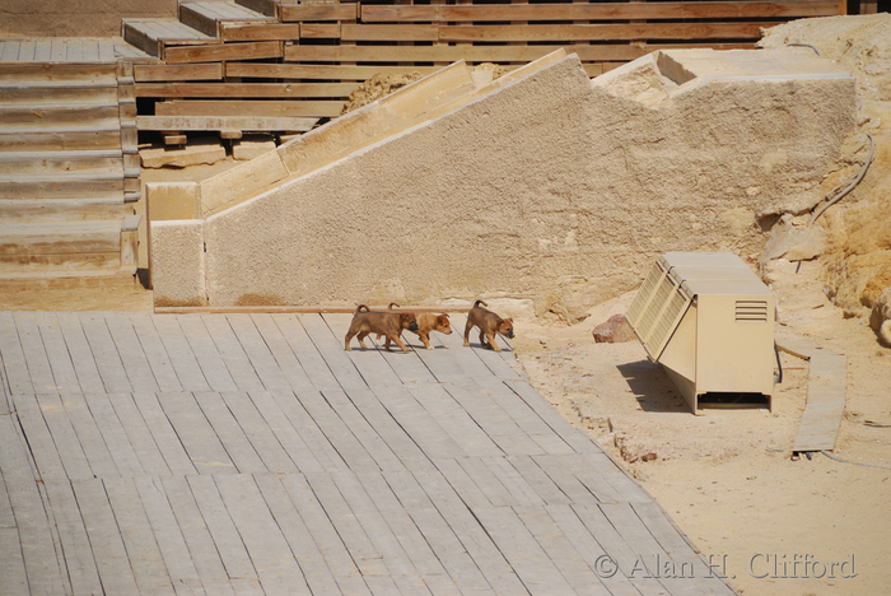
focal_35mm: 300
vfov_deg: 4.6
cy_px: 298
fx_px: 7431
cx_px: 446
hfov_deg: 6.9
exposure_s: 1/800
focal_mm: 200
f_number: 5.6
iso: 100
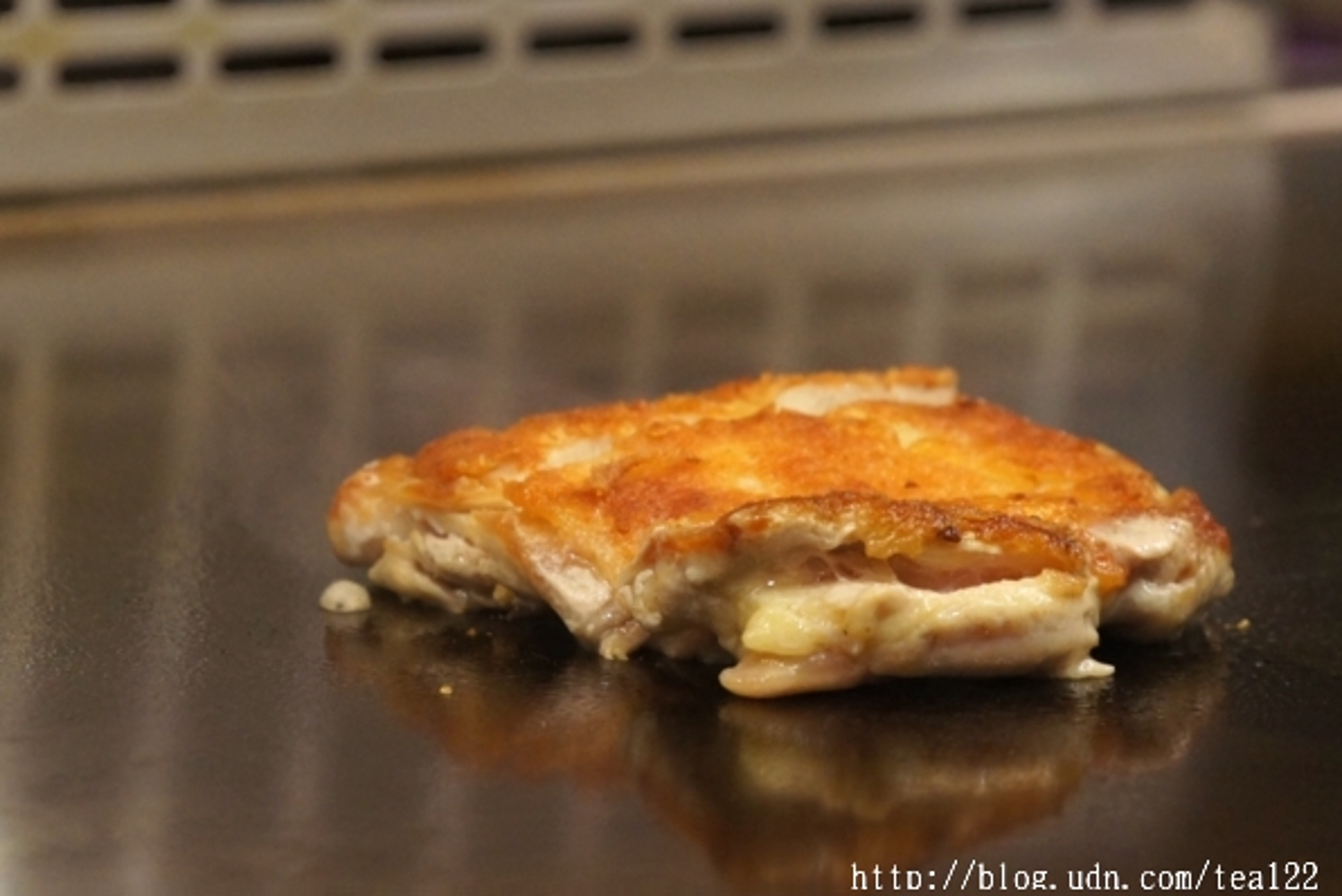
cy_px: 448
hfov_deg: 12.4
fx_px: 6191
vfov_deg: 8.3
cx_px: 669
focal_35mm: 166
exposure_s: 1/30
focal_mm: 110
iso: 1600
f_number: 5.6
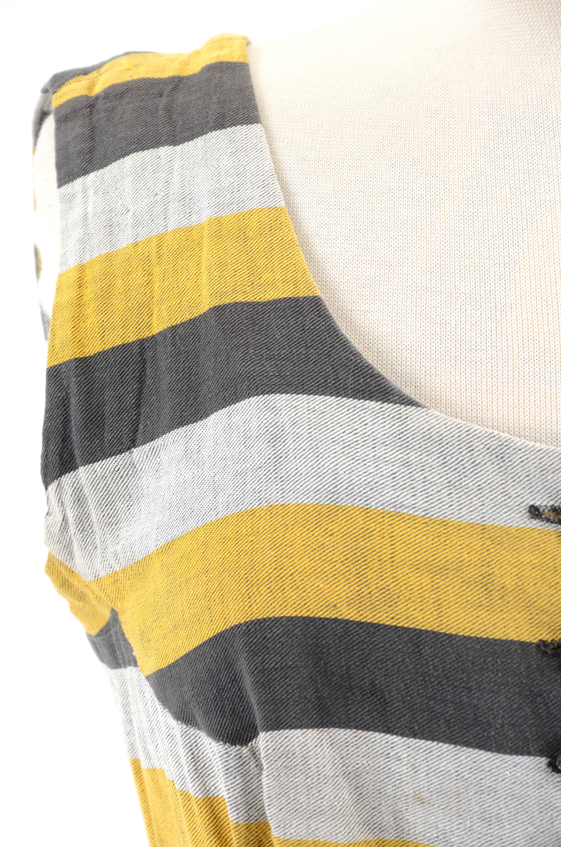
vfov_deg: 13.1
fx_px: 3698
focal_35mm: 158
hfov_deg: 8.7
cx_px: 280
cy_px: 424
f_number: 8
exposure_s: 1/160
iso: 200
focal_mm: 105
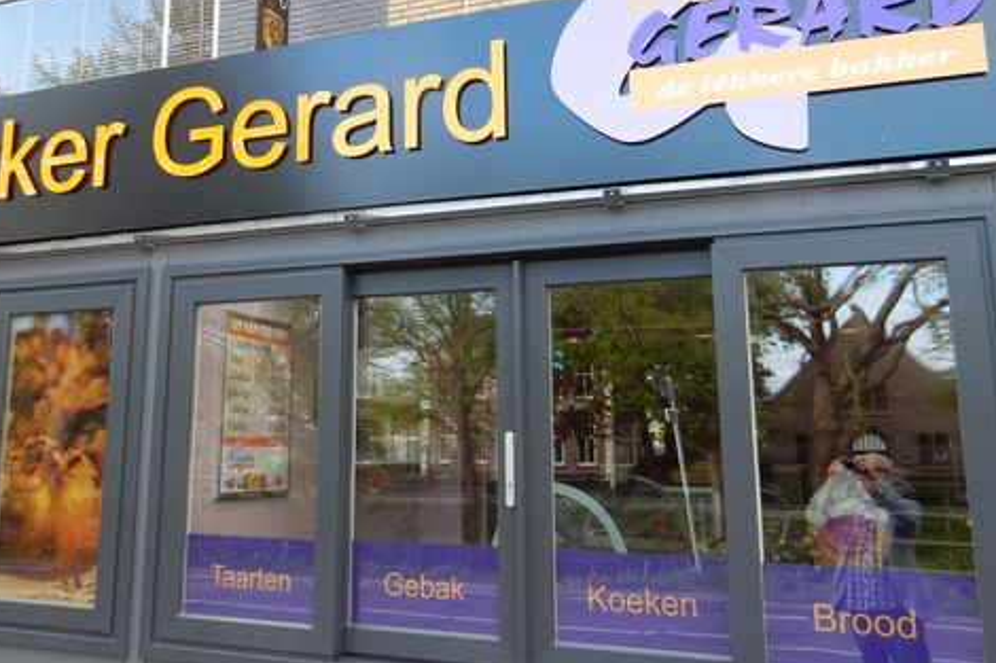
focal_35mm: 36
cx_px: 384
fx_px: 996
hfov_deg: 52.7
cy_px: 235
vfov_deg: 36.6
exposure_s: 1/100
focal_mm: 4.5
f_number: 3.7
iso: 125
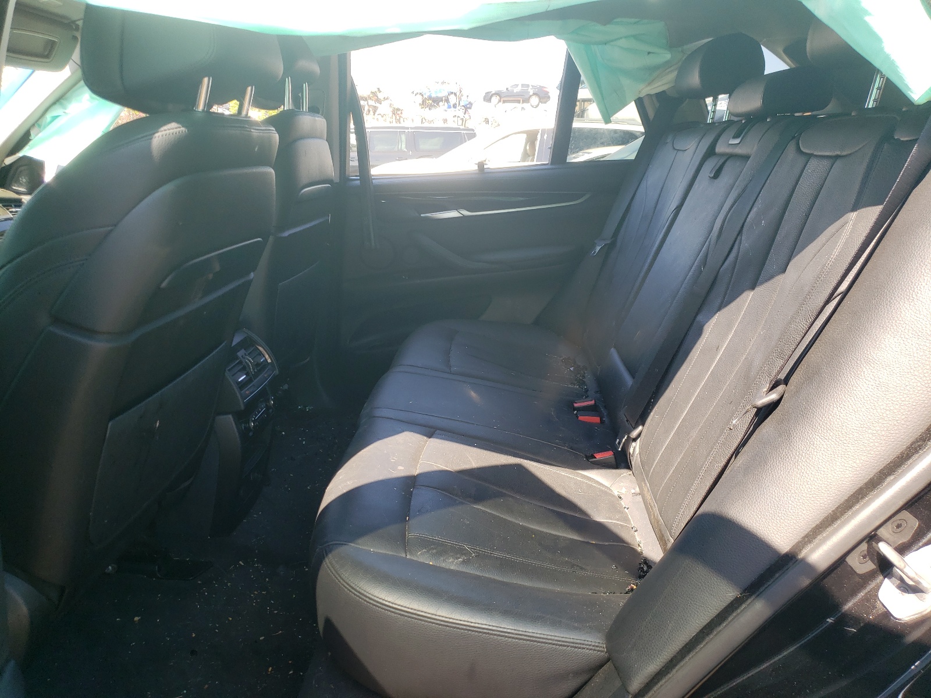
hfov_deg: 67.3
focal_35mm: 26
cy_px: 349
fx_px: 699
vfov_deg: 53.1
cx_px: 466
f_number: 1.5
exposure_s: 1/278
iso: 50
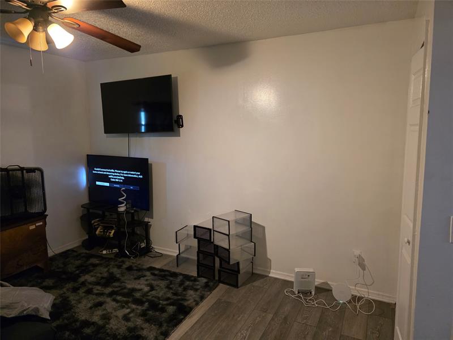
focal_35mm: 23
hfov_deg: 73.9
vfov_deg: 58.9
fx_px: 301
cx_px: 226
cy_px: 170
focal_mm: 6.3
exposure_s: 1/120
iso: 1250
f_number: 1.7
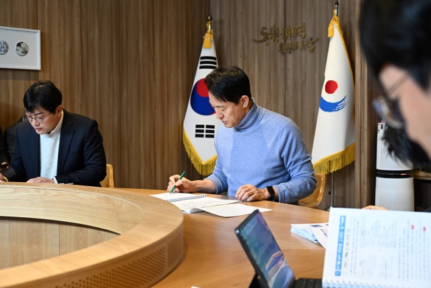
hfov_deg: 37.5
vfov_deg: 25.5
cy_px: 144
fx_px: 635
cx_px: 216
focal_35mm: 53
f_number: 5.6
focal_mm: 53
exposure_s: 1/160
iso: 2000
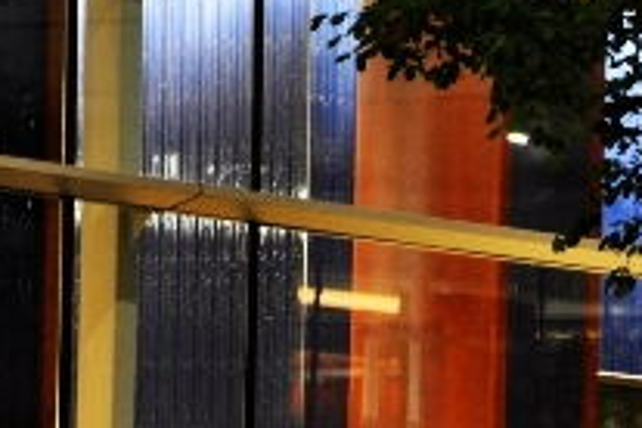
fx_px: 5367
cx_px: 1027
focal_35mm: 301
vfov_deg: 4.5
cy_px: 780
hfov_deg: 6.7
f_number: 5
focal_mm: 52
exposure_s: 1/2.5
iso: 500
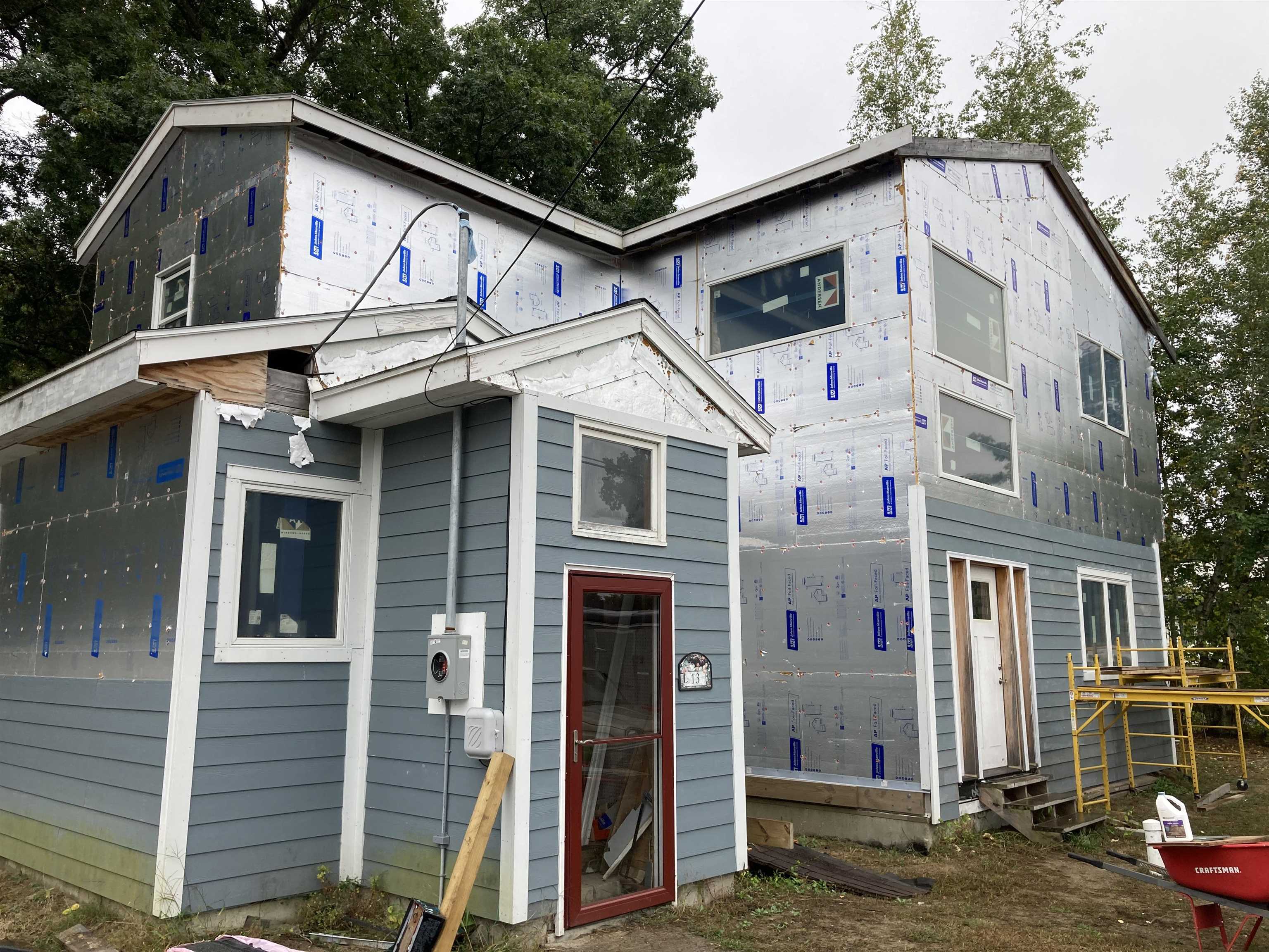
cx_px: 634
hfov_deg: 63.4
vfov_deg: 49.7
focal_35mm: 28
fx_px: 1026
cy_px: 476
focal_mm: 3.99
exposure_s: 1/358
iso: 20
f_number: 1.8
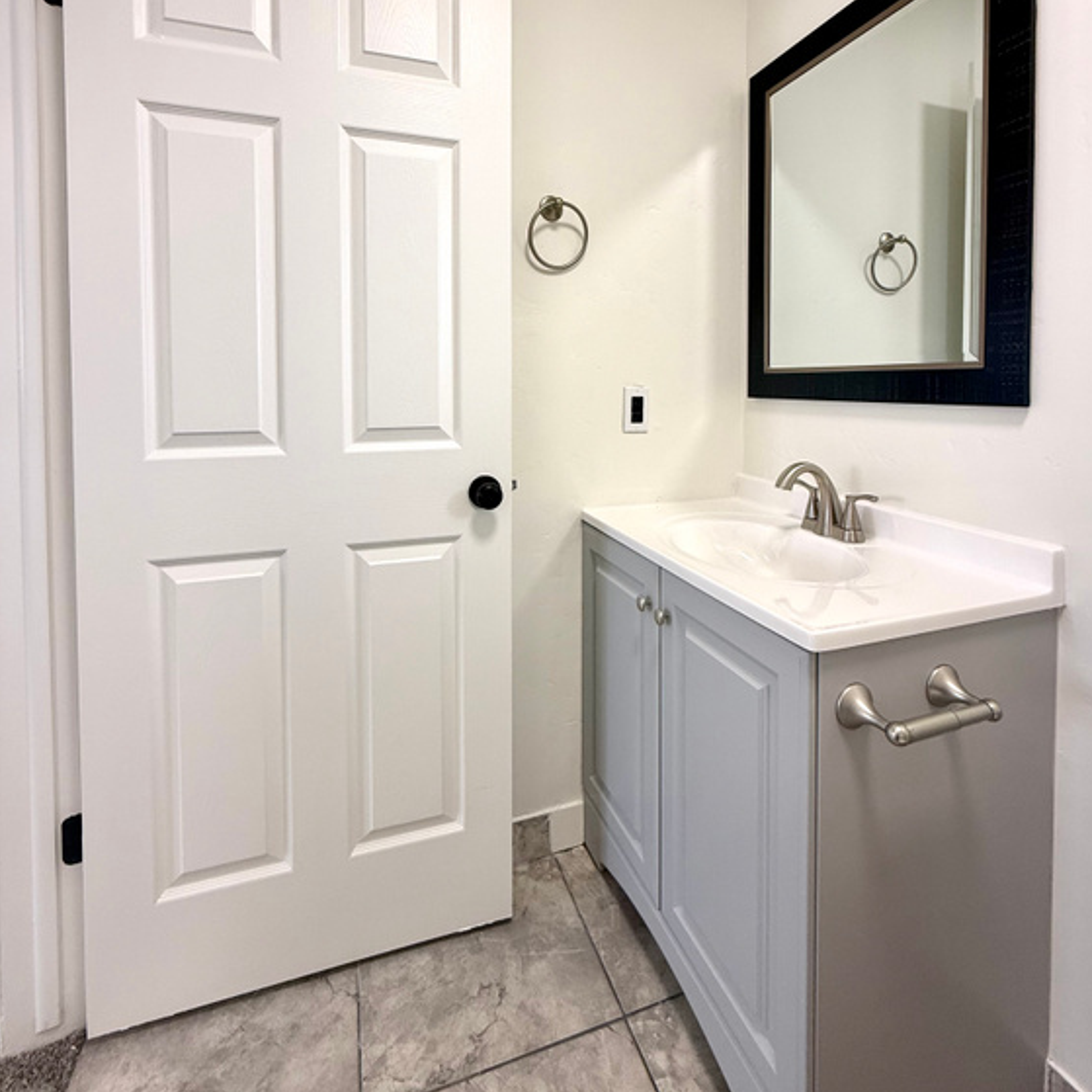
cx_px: 557
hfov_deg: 84.0
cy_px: 402
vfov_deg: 82.2
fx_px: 607
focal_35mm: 17
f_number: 2.2
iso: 64
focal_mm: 2.22
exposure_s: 1/99
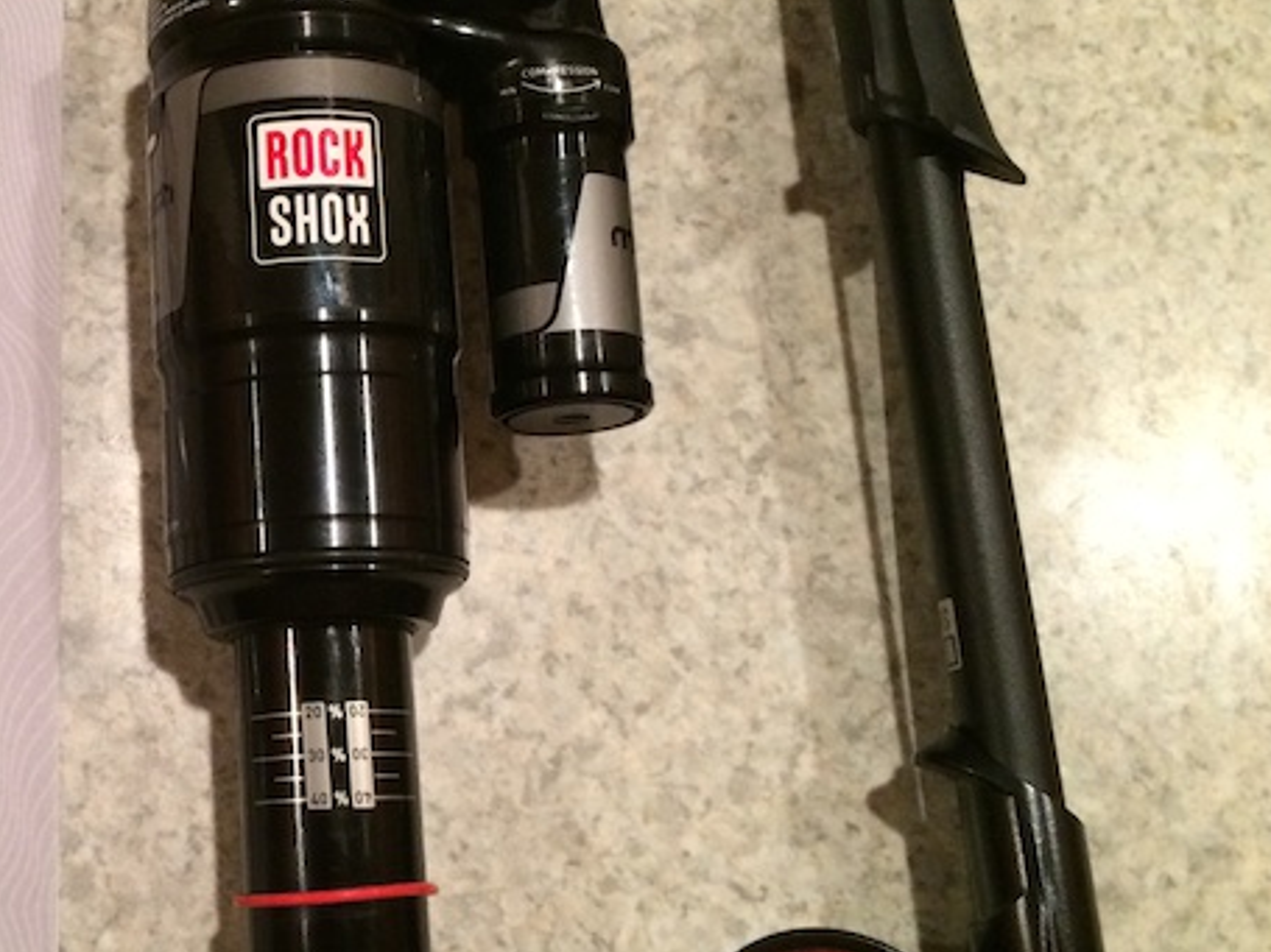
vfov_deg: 28.5
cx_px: 162
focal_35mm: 51
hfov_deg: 35.6
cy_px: 427
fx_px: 1872
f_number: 2.2
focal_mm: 4.15
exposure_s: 1/30
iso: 250
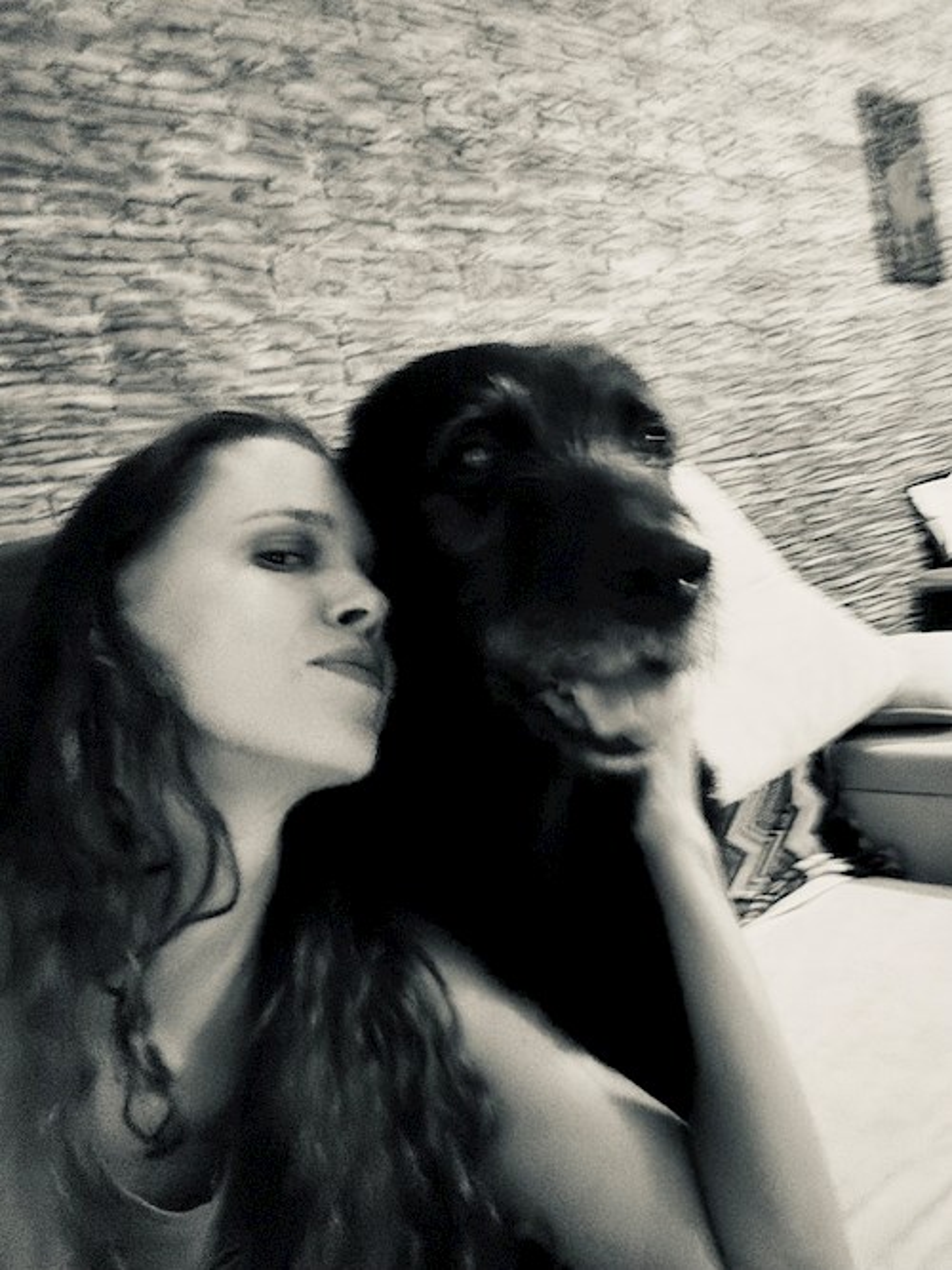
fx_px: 1100
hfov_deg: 46.8
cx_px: 476
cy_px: 635
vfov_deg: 60.0
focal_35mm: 30
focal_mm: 2.69
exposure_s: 1/15
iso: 1000
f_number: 1.9
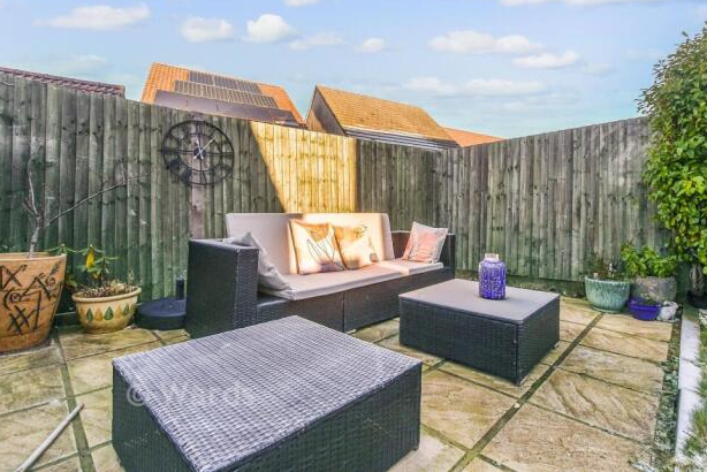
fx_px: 314
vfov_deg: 73.7
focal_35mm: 16
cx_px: 371
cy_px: 222
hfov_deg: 96.6
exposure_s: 1/160
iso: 160
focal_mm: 10
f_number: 8
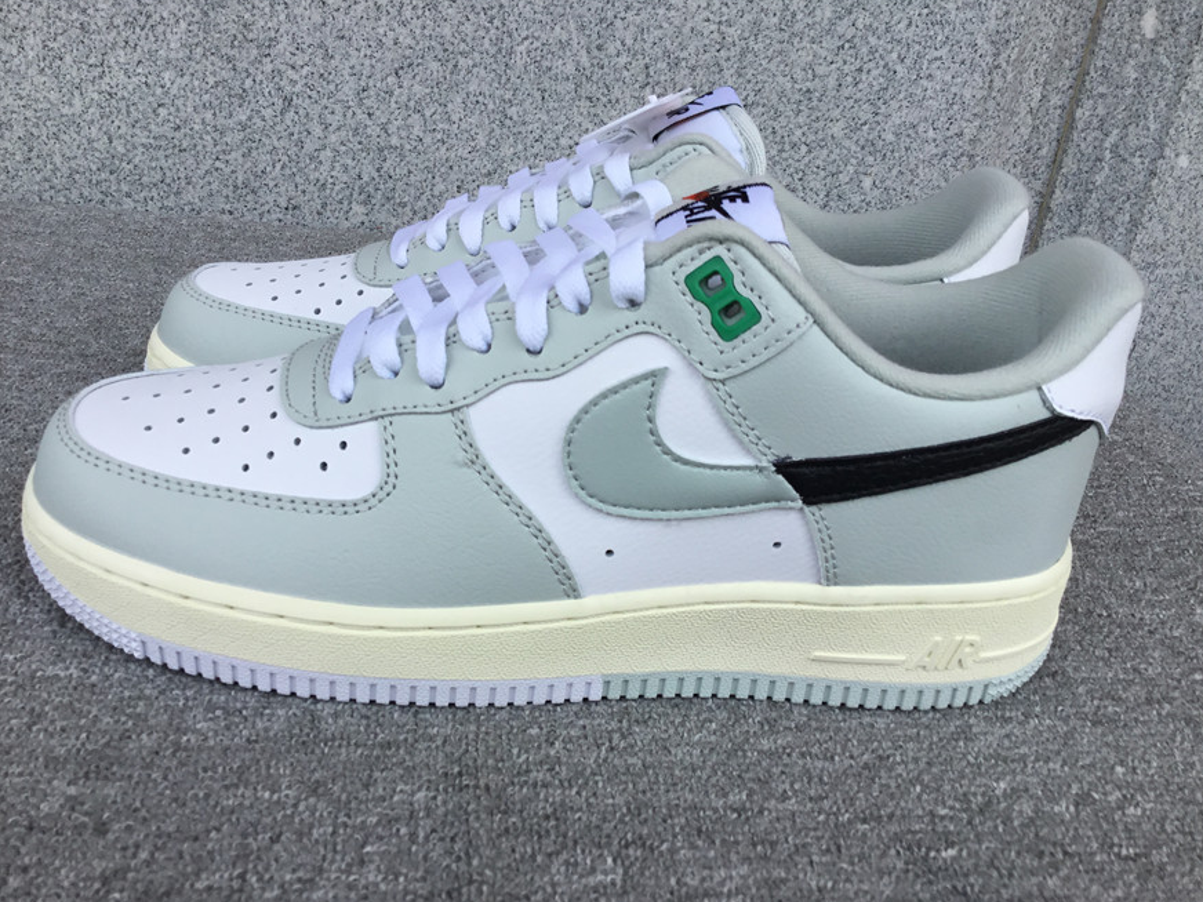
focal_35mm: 32
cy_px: 459
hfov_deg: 56.8
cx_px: 586
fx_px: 1112
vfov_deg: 44.2
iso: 25
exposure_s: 1/590
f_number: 2.4
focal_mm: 3.3
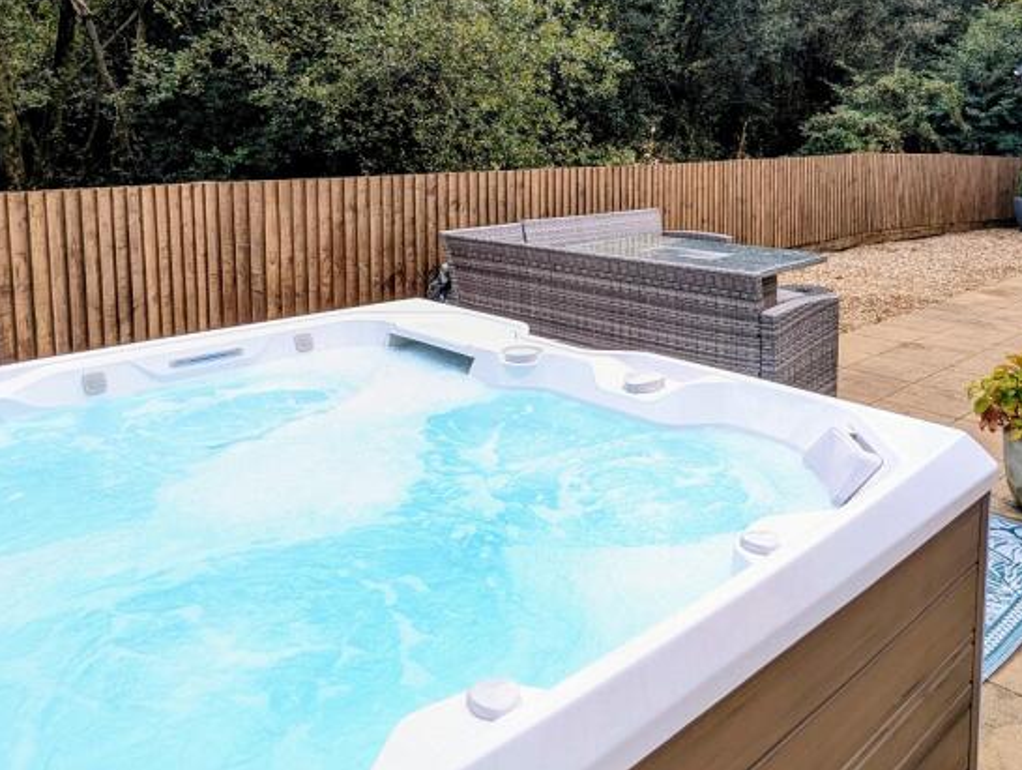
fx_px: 887
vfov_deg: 45.5
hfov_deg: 59.8
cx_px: 565
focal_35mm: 30
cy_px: 205
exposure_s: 1/267
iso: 50
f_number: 2.2
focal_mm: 2.35
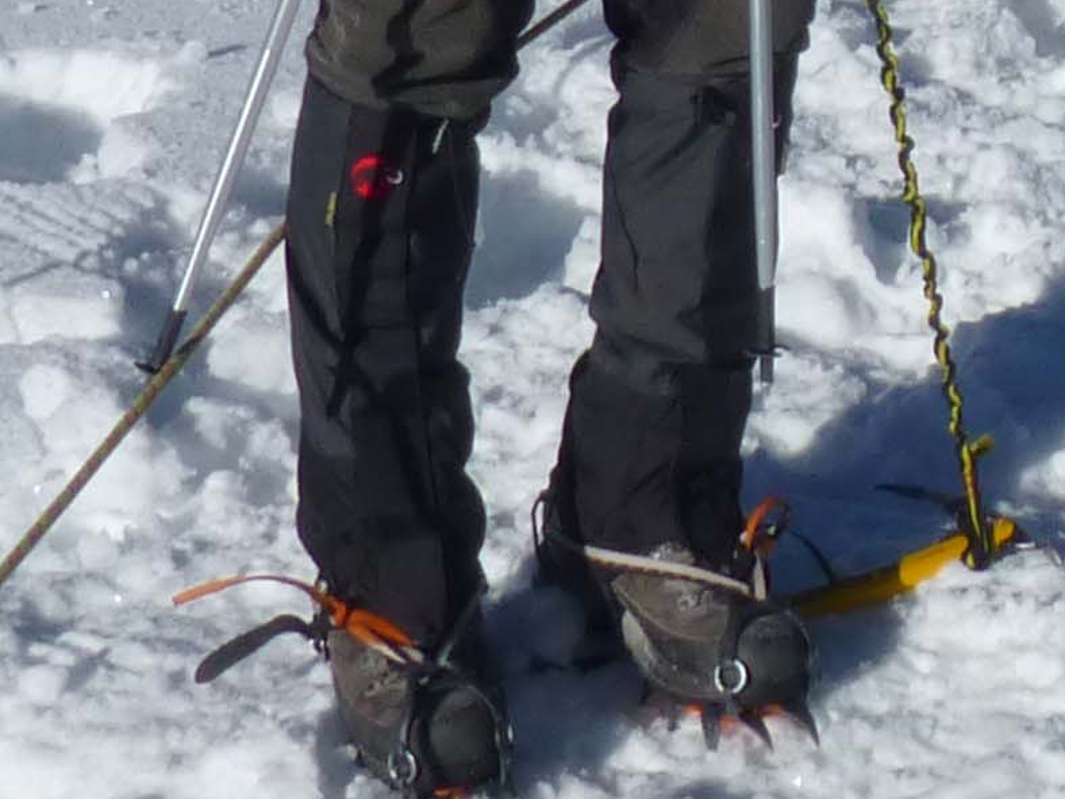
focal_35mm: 137
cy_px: -658
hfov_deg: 13.8
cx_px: 1406
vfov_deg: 10.2
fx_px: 4215
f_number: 5
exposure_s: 1/1600
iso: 100
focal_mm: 4.3
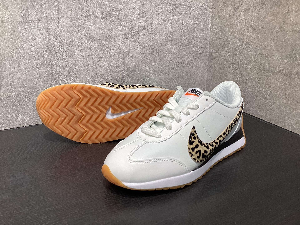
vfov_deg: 45.4
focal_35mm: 31
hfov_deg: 58.4
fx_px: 269
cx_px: 150
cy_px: 112
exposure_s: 1/100
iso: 100
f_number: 2.4
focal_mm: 3.3
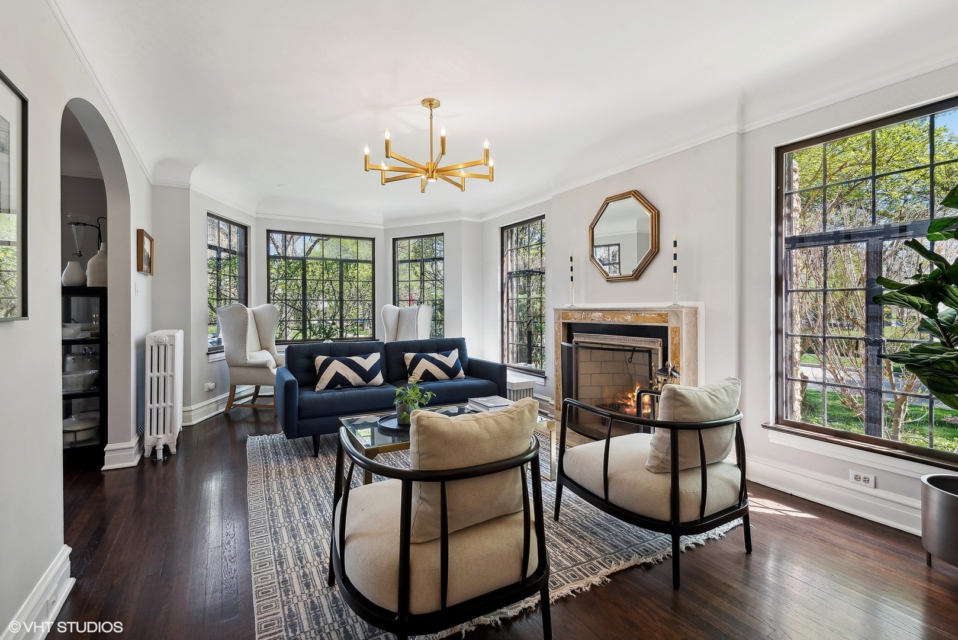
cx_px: 479
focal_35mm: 16
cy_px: 320
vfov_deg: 73.8
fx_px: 426
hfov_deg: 96.7
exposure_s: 1/13
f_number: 9
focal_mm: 16
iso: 200
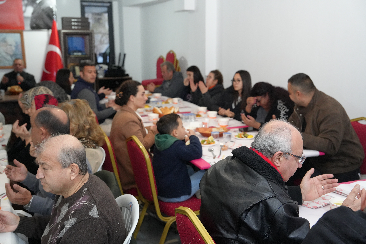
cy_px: 122
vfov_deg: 31.2
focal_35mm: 43
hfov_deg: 45.4
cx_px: 183
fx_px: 437
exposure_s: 1/160
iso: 6400
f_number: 4
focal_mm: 43
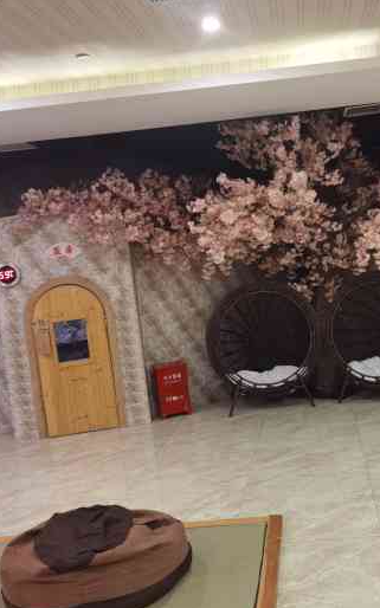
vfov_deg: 50.4
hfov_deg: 32.3
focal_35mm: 39
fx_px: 647
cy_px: 308
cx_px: 275
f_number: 1.9
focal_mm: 6.71
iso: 400
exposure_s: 1/33.3
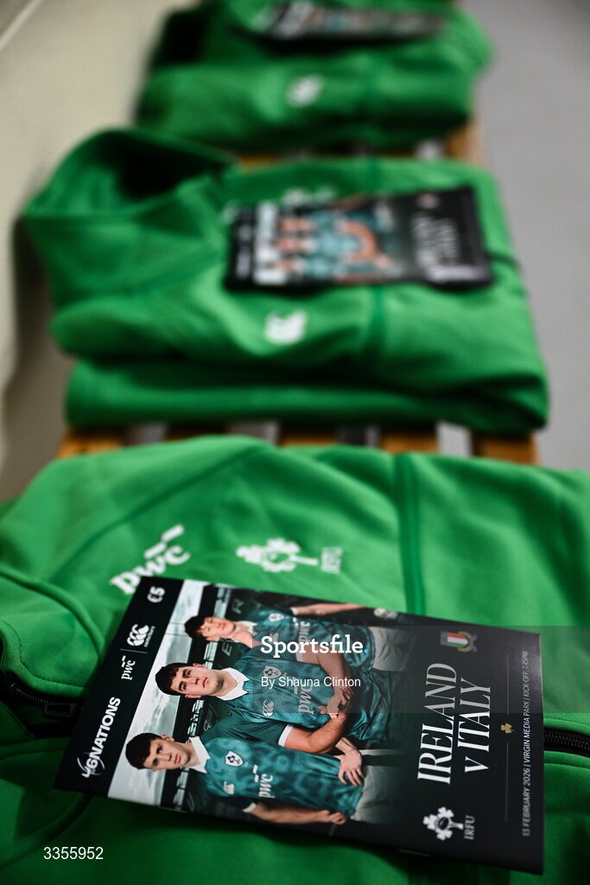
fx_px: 1180
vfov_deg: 41.1
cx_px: 295
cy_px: 442
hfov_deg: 28.1
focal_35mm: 48
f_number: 2.8
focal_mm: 48
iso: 1600
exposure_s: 1/500
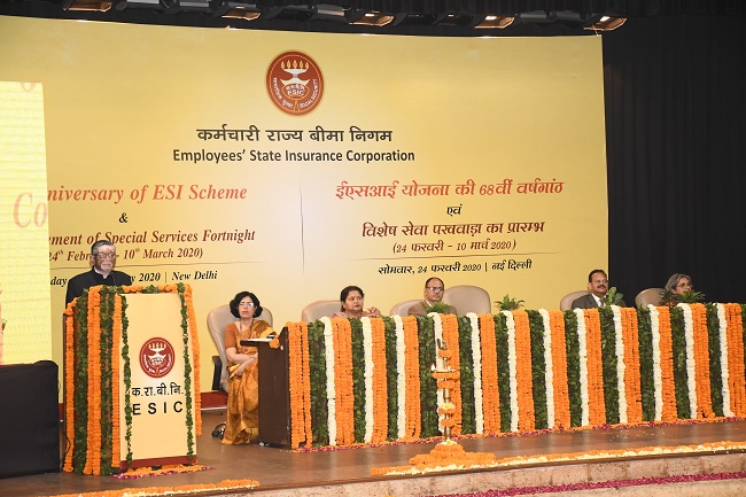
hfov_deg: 21.9
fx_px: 1927
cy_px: 248
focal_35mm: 93
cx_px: 373
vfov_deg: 14.7
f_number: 5.6
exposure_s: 1/125
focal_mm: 62
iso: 2000
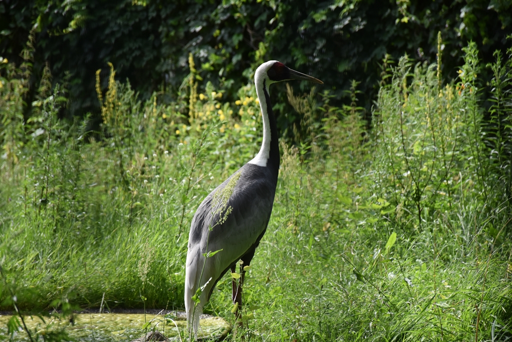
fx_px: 2987
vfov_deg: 6.5
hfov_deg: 9.8
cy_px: 171
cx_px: 256
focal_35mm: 210
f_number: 5.6
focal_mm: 140
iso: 800
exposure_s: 1/1000
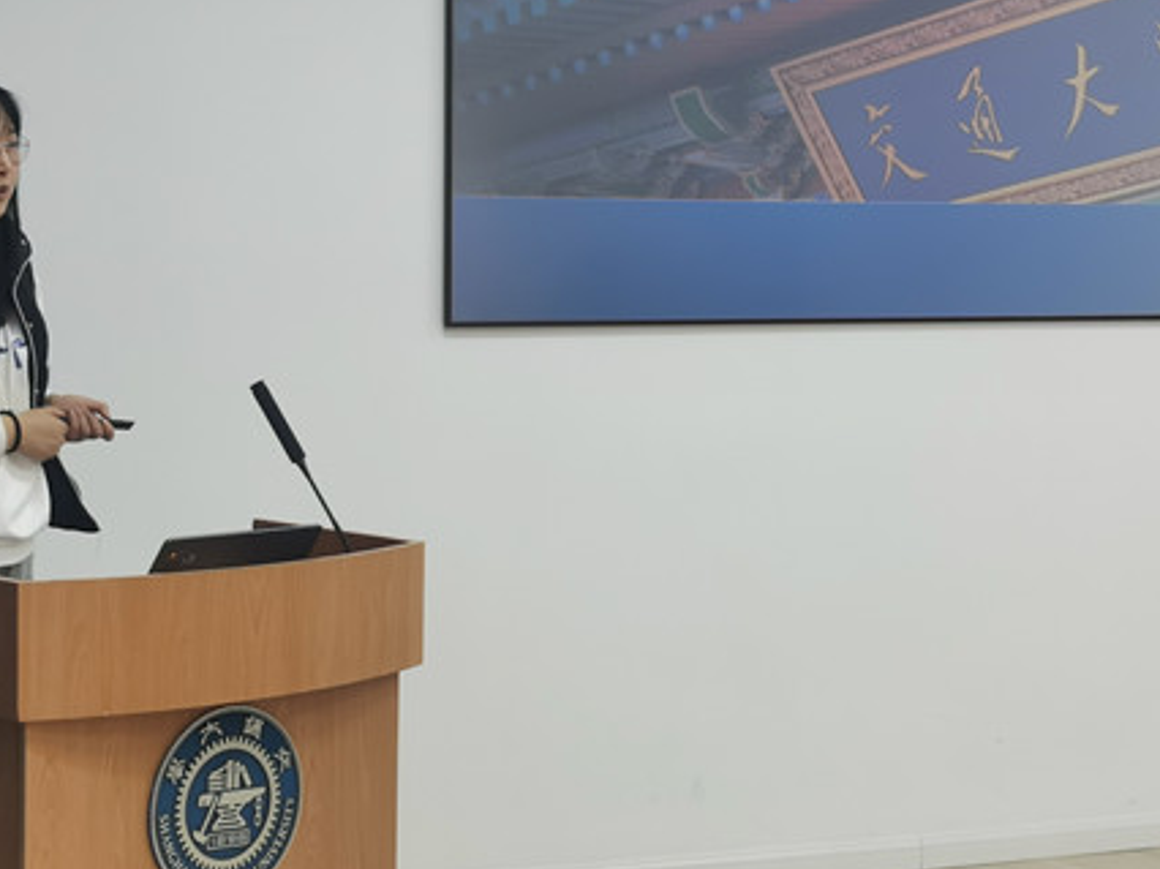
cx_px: 542
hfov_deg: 22.8
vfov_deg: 17.1
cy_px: 289
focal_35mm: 86
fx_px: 2880
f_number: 1.6
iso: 125
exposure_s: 1/100
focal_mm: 5.56
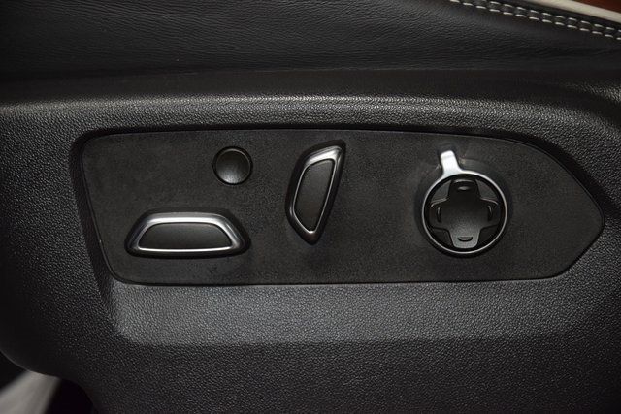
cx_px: 310
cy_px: 207
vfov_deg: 13.0
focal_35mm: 105
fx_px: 1812
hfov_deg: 19.5
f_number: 4.5
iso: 1400
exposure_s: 1/60
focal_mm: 70
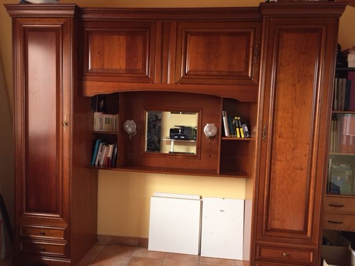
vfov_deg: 48.2
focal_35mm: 29
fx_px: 297
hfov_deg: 61.7
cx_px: 178
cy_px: 133
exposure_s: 1/33
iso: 200
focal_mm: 4.15
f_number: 2.2
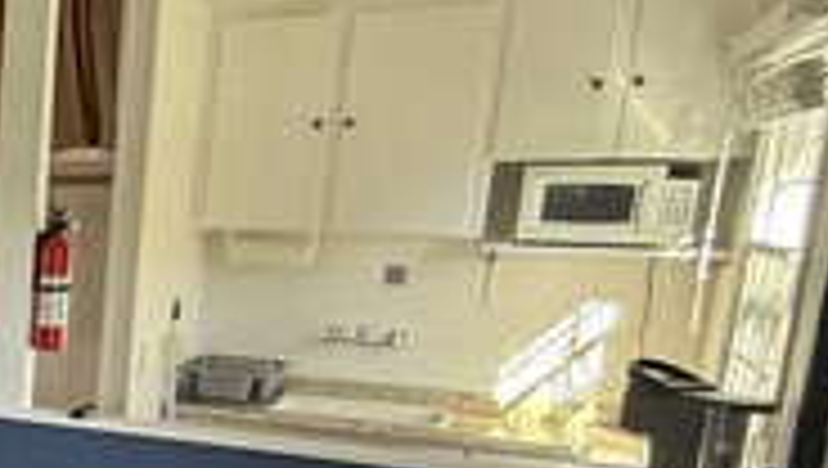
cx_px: -292
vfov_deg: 22.1
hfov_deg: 29.8
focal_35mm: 53
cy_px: 428
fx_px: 1165
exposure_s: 1/99
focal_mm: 2.22
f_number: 2.2
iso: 160
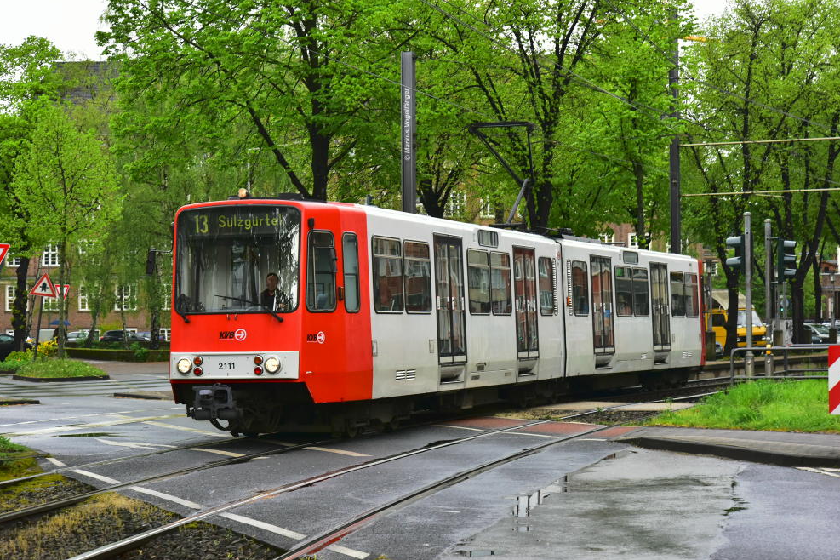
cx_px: 420
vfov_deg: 17.9
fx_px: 1773
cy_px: 280
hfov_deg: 26.7
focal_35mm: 76
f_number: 7.1
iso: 1600
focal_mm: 75
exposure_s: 1/500
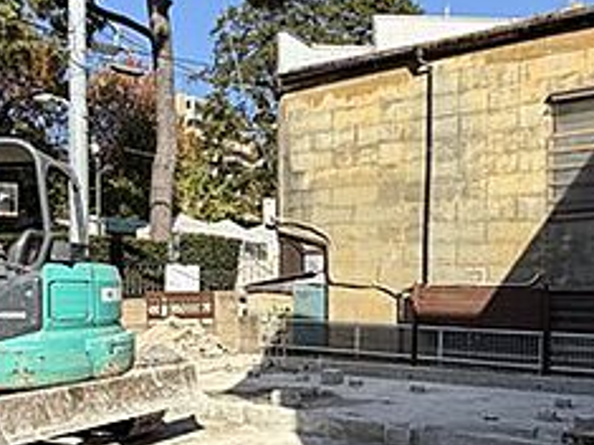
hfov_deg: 50.2
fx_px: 635
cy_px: 312
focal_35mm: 37
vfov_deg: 38.0
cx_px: 303
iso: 32
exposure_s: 1/770
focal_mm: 2.22
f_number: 2.2
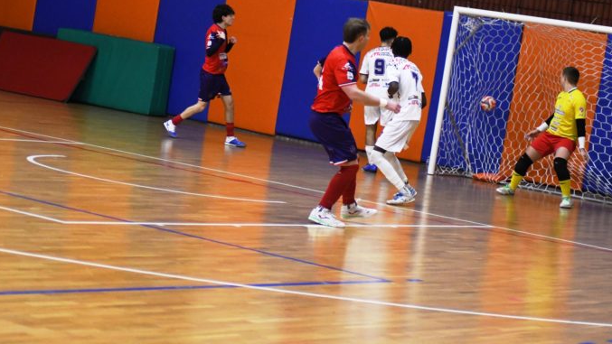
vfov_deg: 10.7
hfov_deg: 18.9
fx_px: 1834
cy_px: 163
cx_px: 310
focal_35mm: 113
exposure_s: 1/500
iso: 8000
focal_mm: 70
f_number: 4
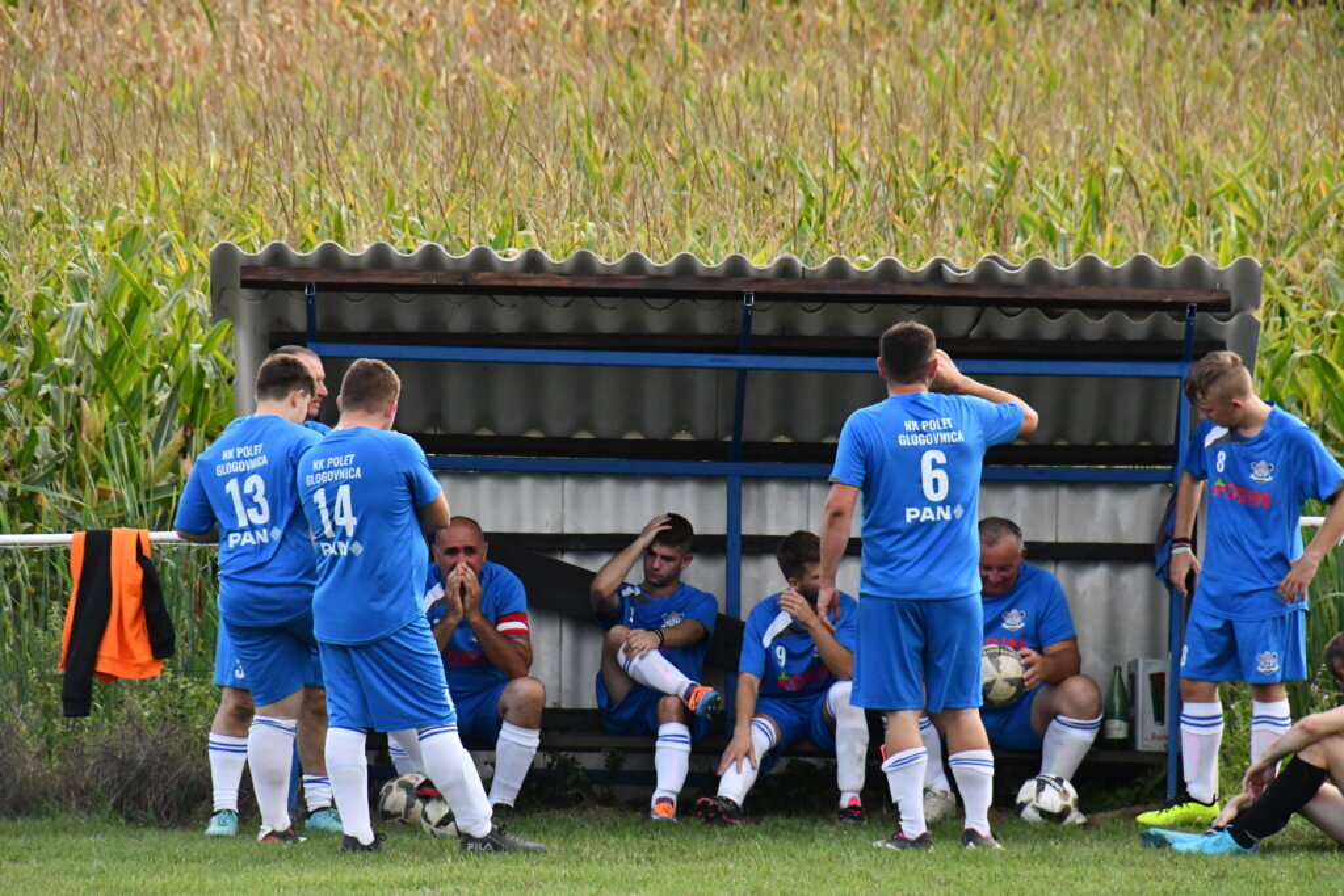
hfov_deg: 4.6
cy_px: 448
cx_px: 672
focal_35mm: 450
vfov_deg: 3.1
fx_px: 16801
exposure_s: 1/1250
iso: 3200
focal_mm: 300
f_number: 9
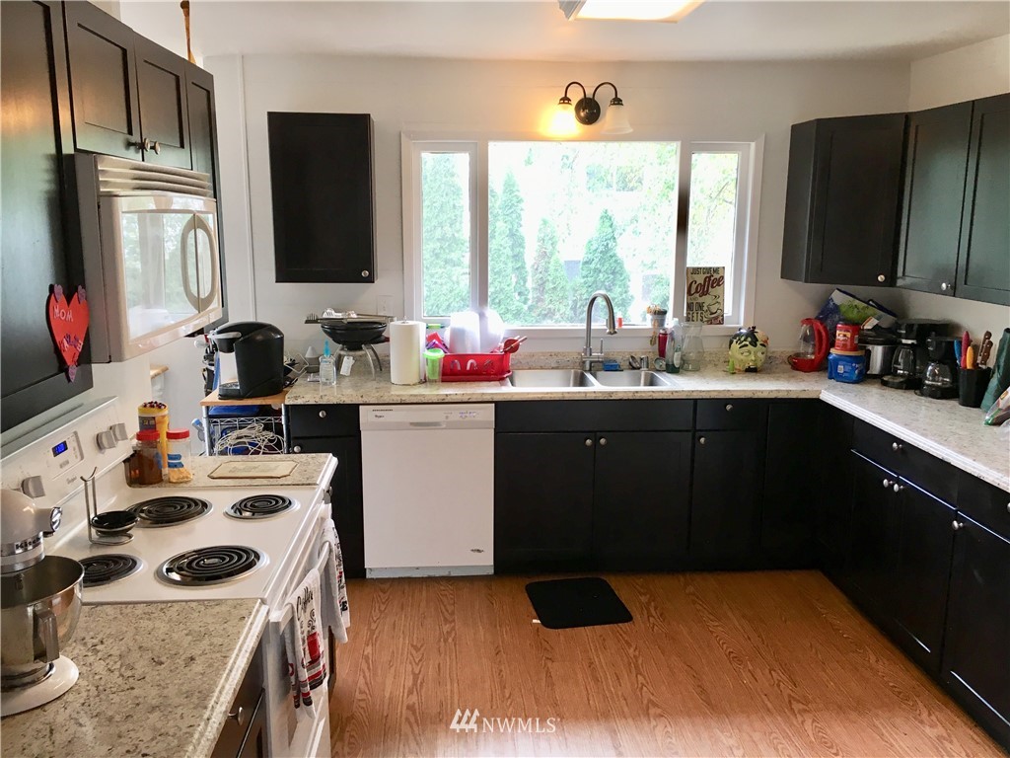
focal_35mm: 29
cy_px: 379
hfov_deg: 61.7
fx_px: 846
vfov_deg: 48.2
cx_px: 505
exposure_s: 1/30
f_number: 2.2
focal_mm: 4.15
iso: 25
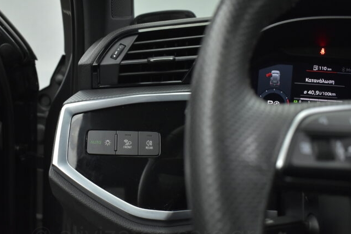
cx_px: 142
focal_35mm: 36
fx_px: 351
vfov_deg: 36.9
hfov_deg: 52.8
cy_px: 116
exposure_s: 1/80
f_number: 3.8
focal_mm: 20
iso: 1600
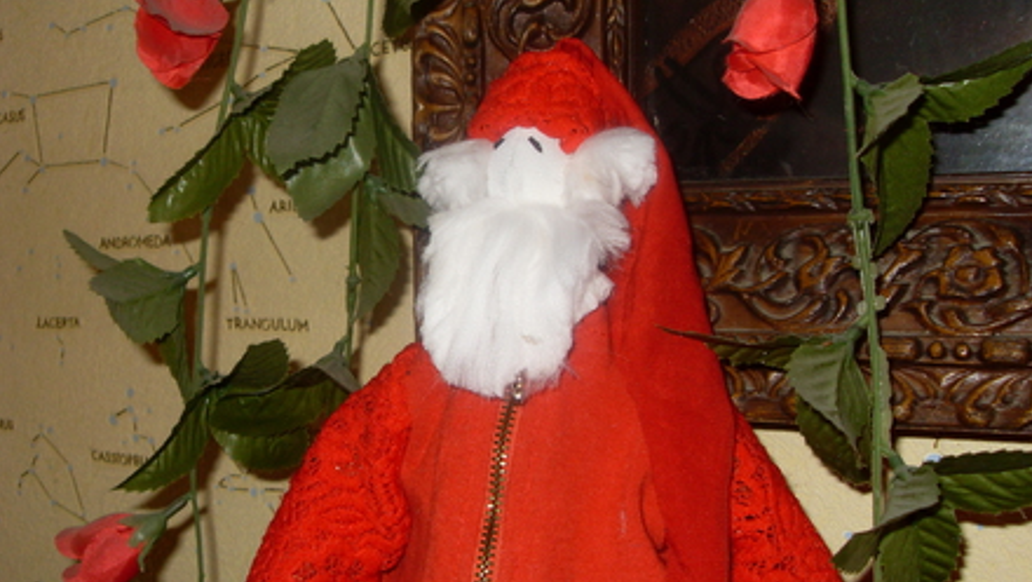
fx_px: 1068
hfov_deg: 51.6
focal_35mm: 39
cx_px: 525
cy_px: 300
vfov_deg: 30.5
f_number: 2.8
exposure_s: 1/45
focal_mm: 6.3
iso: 100
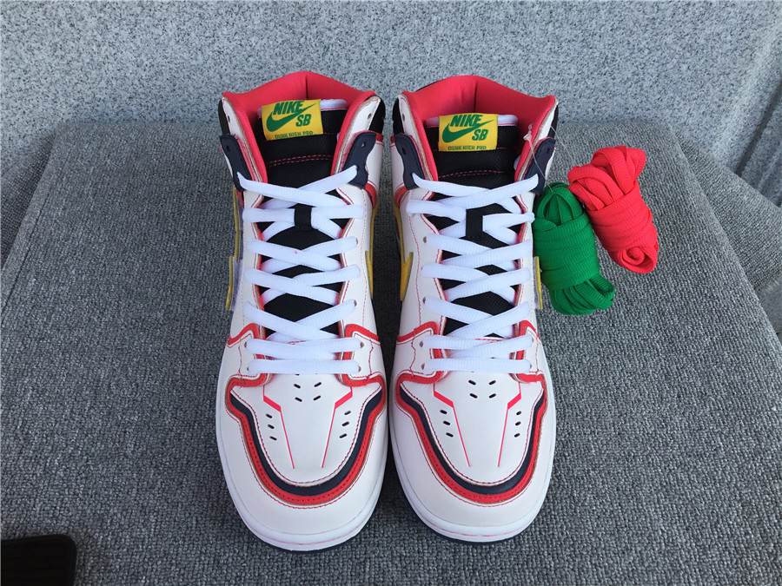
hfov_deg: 58.4
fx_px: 700
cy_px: 293
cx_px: 391
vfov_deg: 45.4
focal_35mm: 31
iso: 25
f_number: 2.4
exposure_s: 1/416
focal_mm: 3.3
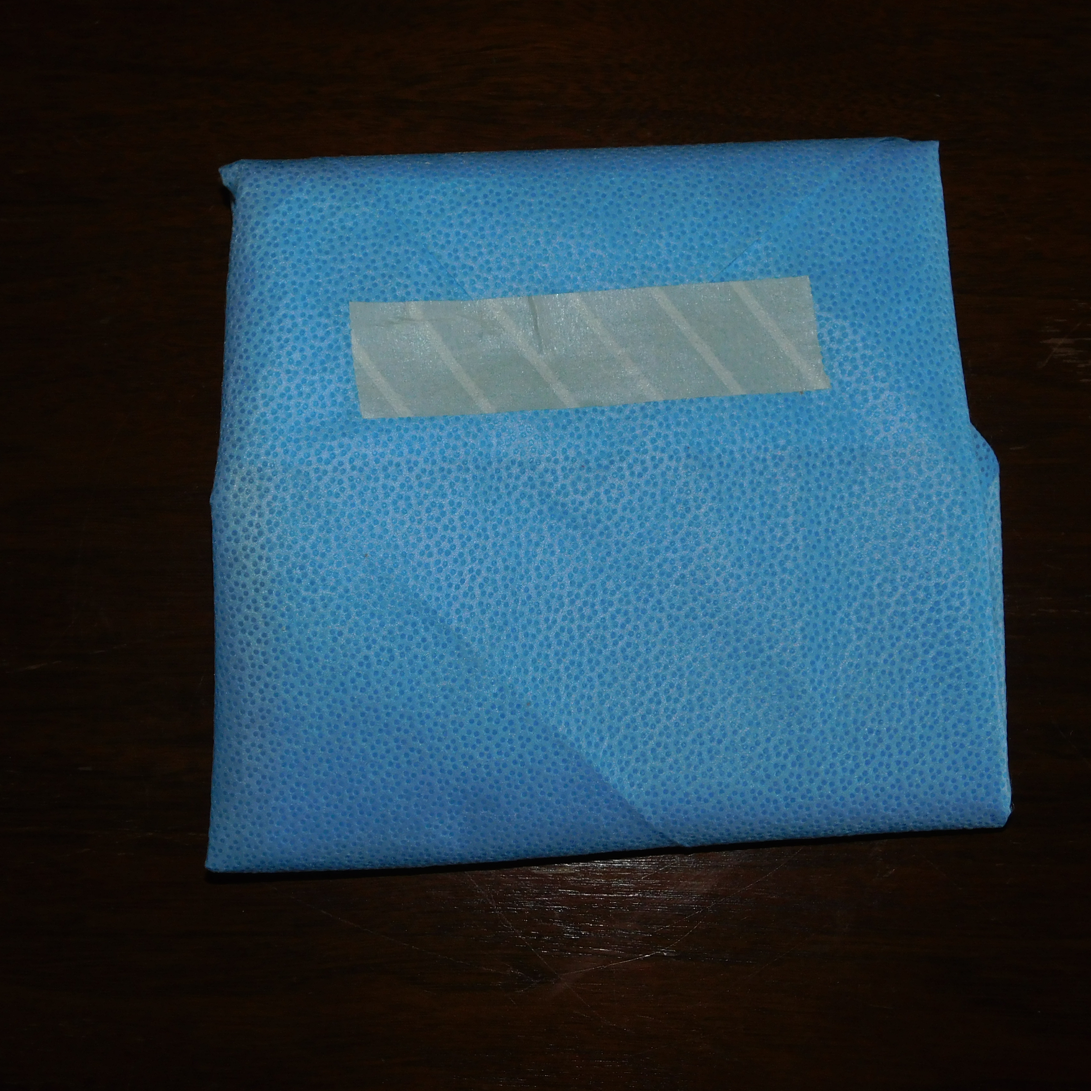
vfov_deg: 31.6
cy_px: 543
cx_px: 567
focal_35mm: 54
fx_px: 1926
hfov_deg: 31.6
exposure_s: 1/30
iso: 200
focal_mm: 8
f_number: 3.7
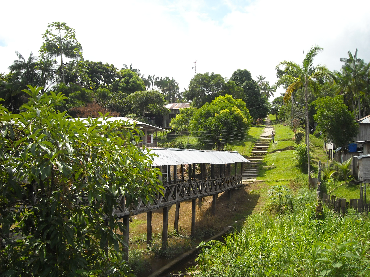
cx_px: 185
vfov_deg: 40.7
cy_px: 138
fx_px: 374
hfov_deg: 52.6
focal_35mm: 35
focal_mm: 5.7
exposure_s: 1/184
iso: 64
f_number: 5.6
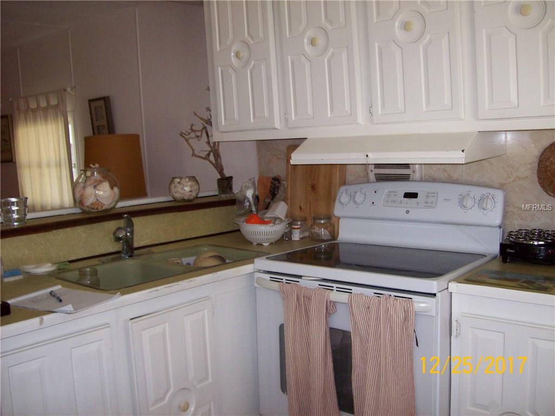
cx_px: 278
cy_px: 208
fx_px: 577
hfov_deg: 51.4
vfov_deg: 39.6
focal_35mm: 36
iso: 140
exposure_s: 1/64
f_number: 2.7
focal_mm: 6
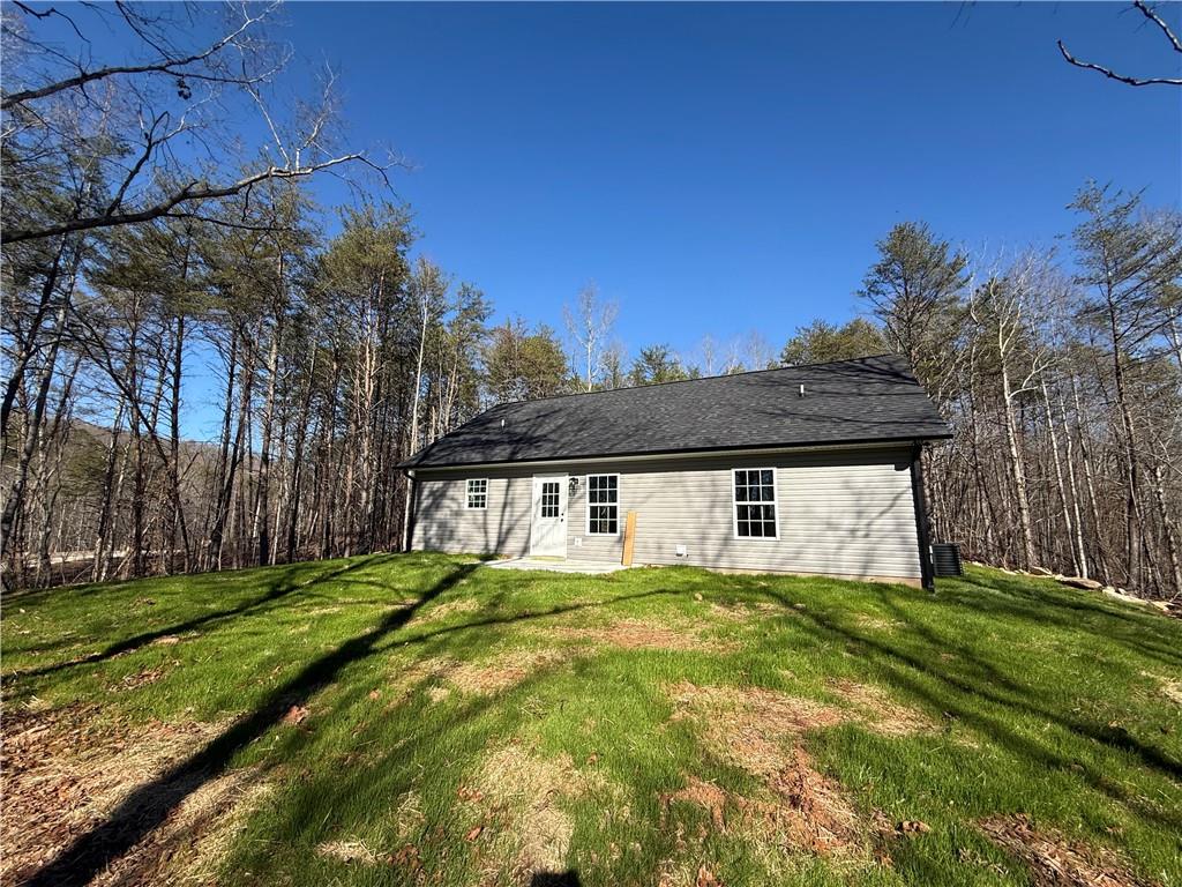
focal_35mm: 14
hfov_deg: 102.1
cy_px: 444
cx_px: 591
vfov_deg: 85.7
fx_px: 478
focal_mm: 2.22
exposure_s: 1/1656
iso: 50
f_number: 2.2
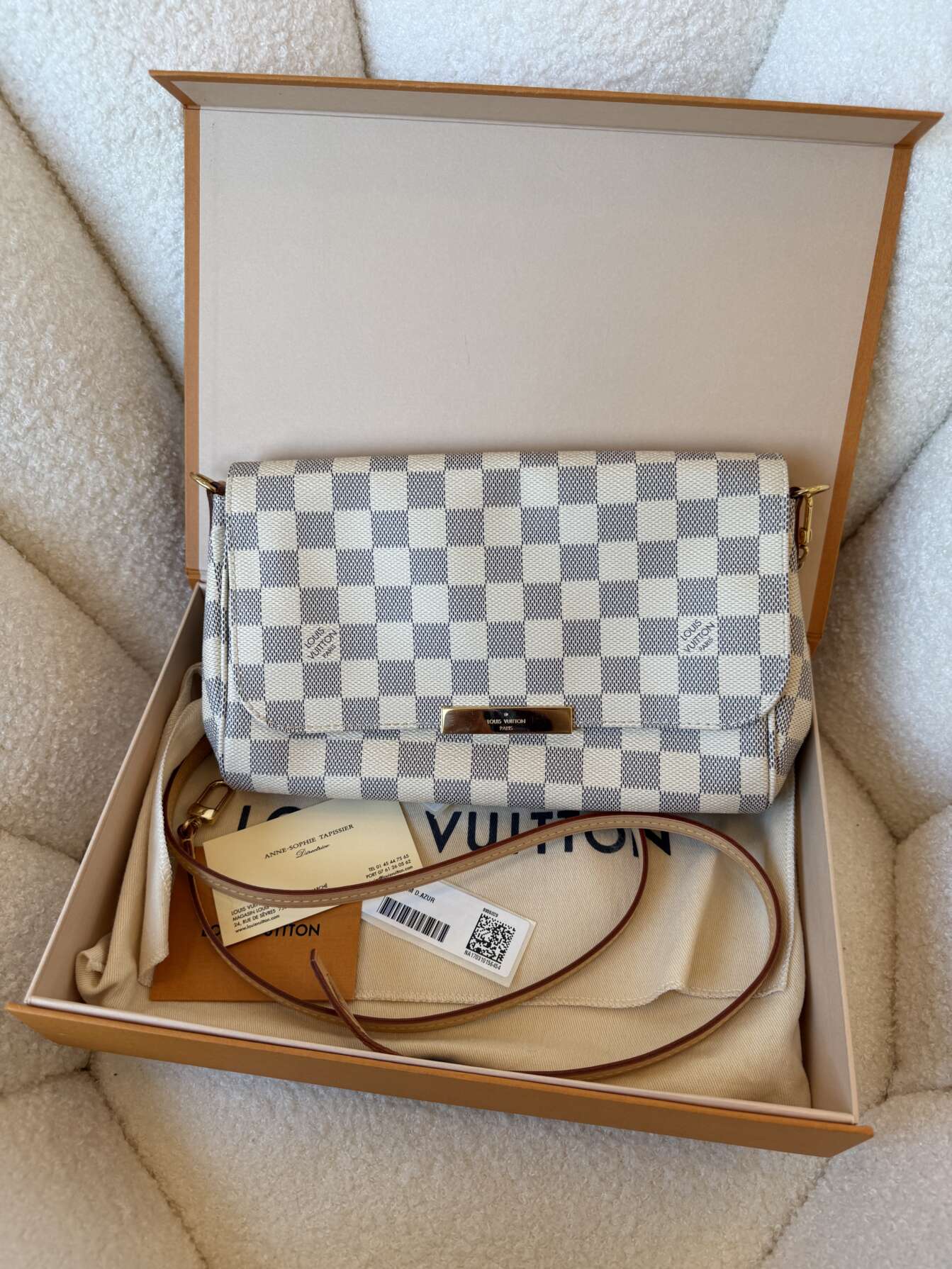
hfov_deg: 56.8
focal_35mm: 24
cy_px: 634
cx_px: 476
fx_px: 880
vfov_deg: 71.6
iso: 64
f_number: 1.78
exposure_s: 1/121
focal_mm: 6.76
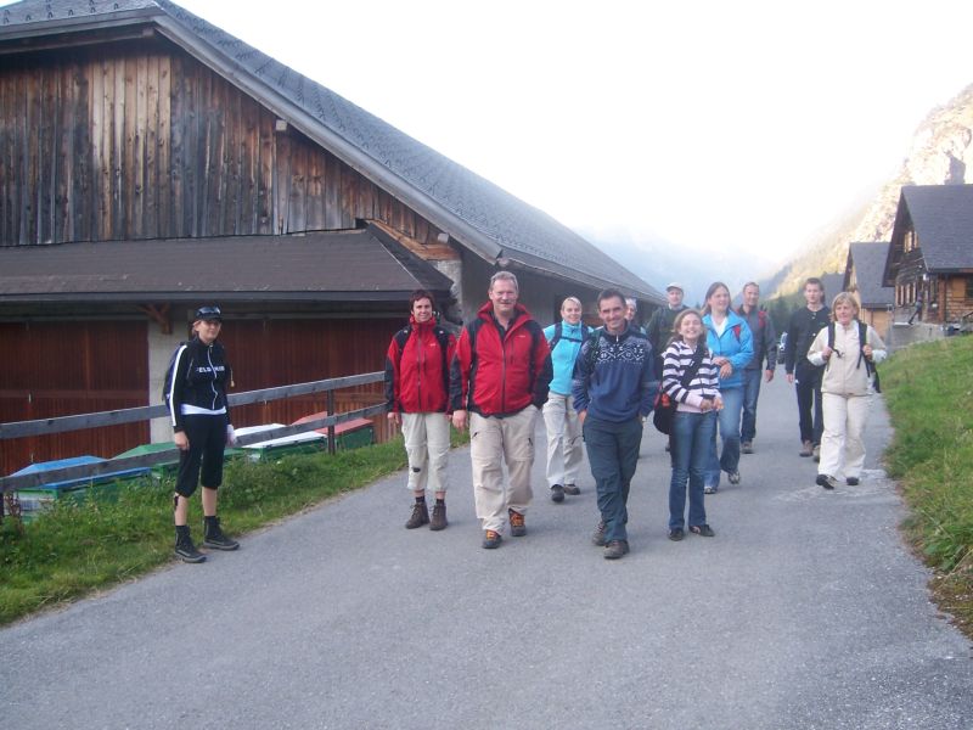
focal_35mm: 36
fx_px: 1012
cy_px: 365
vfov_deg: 39.7
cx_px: 486
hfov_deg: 51.4
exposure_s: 1/80
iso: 80
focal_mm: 6.2
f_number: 2.8
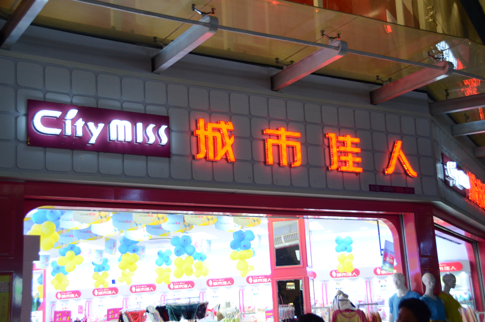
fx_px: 706
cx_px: 242
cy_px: 161
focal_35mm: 52
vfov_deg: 25.6
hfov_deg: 37.9
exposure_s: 1/80
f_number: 4.5
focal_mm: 35
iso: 1600
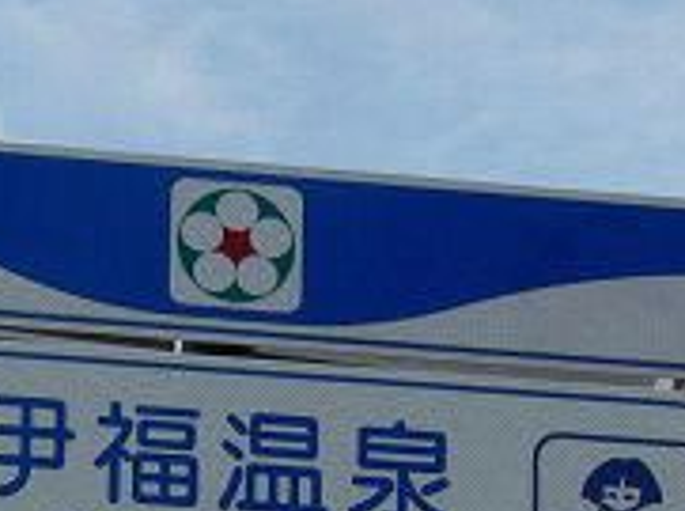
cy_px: 812
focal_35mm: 242
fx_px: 4779
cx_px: 168
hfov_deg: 8.2
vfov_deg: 6.0
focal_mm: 13.3
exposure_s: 1/400
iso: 100
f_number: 7.1
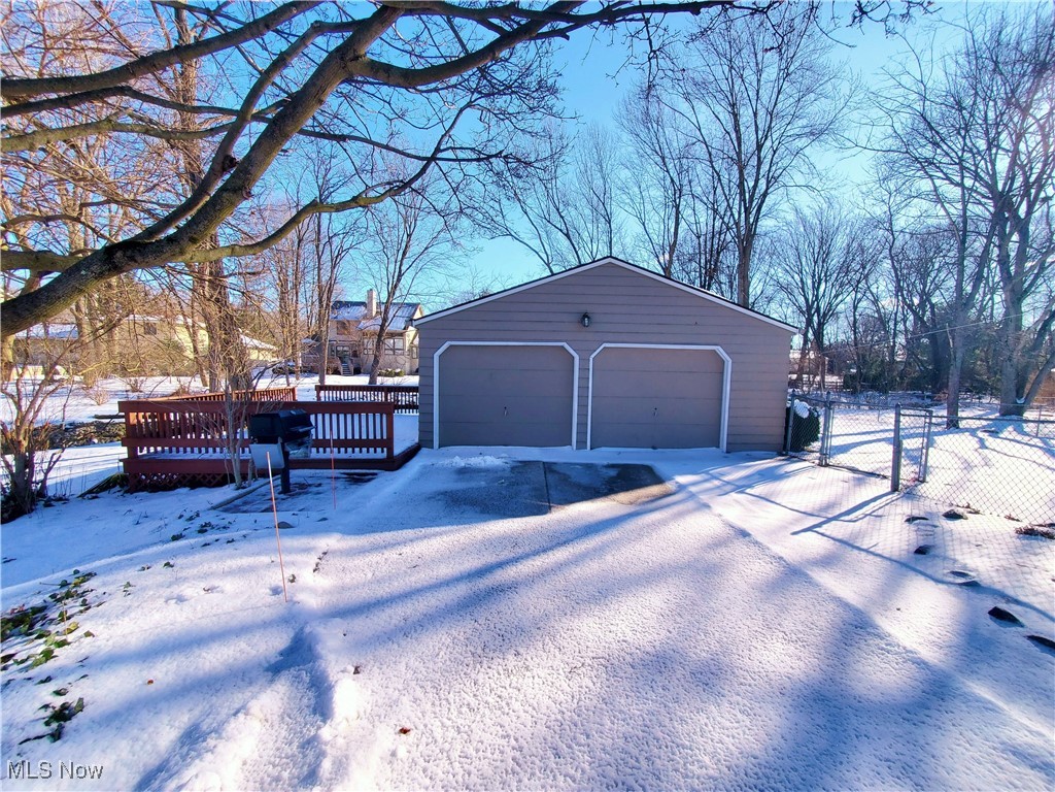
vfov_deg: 89.9
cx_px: 528
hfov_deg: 106.2
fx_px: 396
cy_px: 396
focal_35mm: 13
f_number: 2.2
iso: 50
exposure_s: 1/580
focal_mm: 1.8
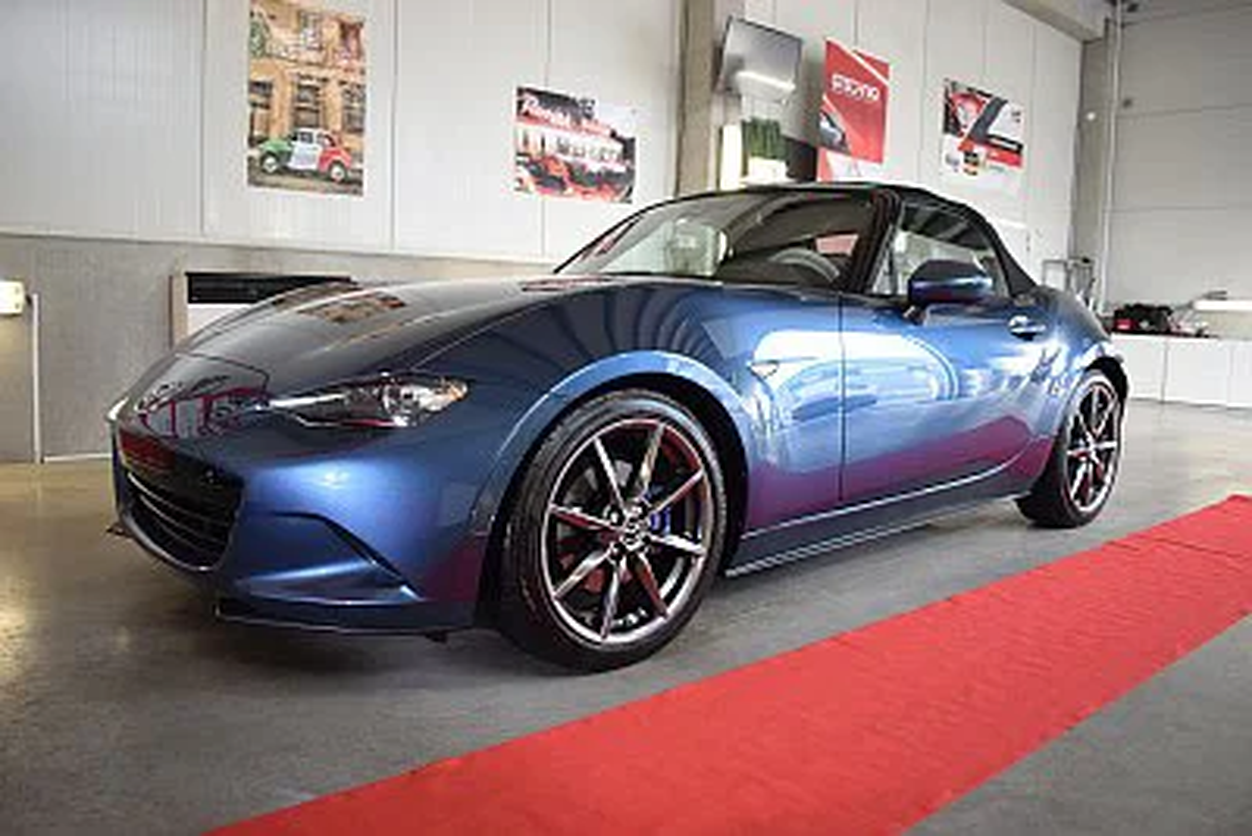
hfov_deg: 67.4
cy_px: 418
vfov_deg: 48.0
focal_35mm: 27
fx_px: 939
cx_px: 626
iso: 400
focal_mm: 18
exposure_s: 1/60
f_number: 4
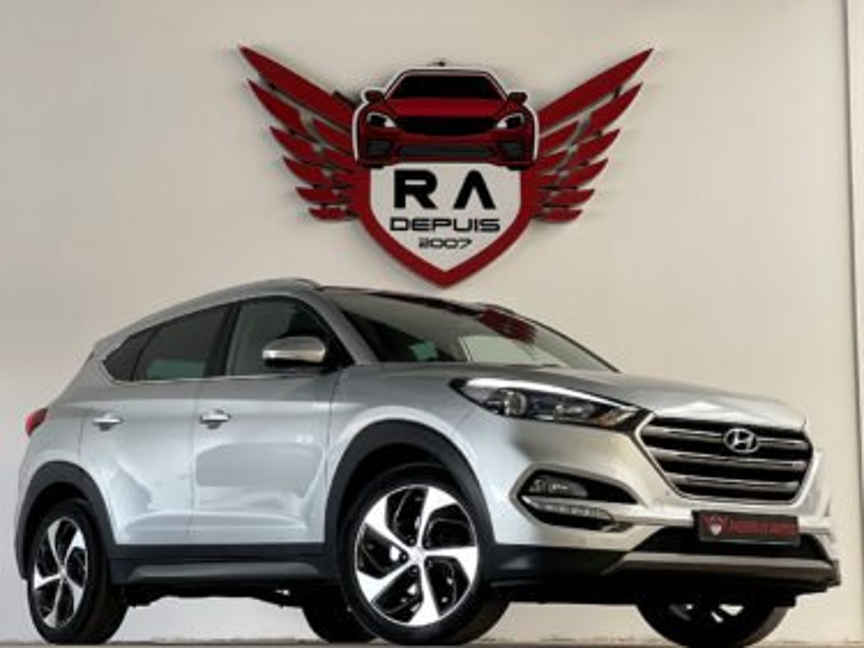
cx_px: 432
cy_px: 324
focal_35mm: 77
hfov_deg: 25.3
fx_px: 1921
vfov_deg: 19.1
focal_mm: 9
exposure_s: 1/96
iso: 250
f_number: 2.8
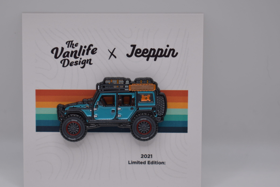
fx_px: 599
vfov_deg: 17.7
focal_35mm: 77
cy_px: 100
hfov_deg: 26.3
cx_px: 116
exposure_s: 1/200
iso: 200
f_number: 5
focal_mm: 42
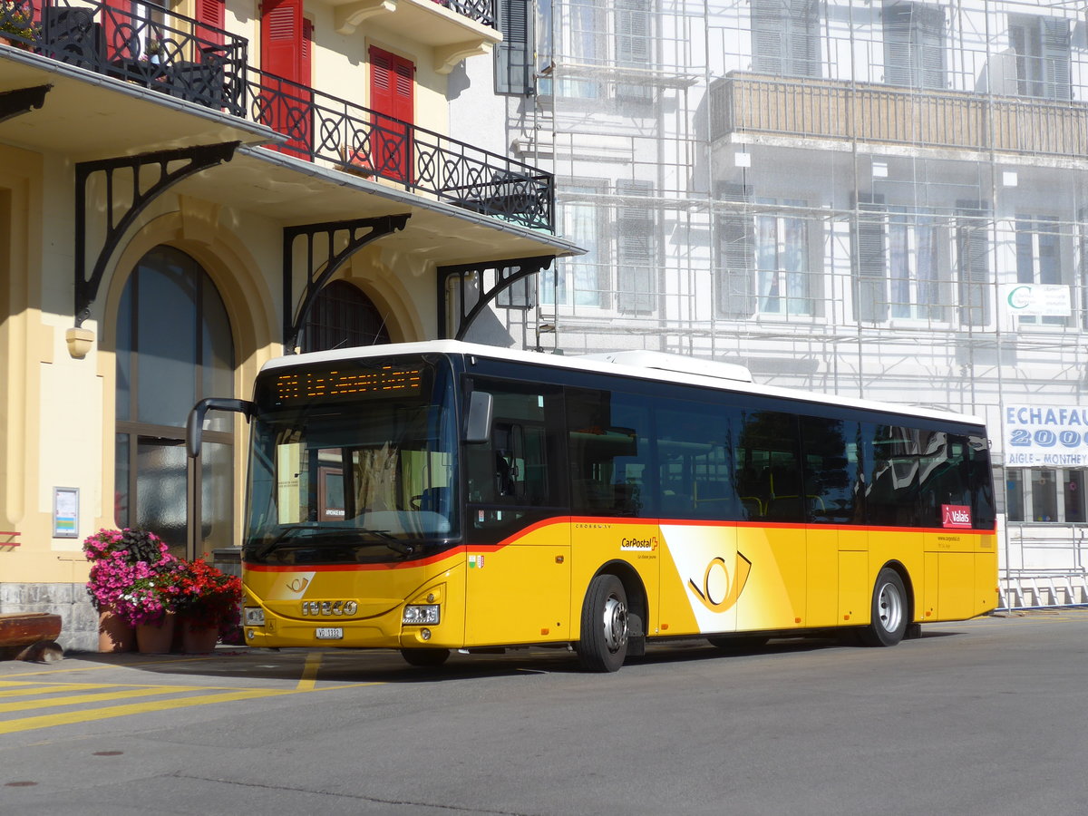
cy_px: 408
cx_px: 544
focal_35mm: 66
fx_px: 2074
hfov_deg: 29.4
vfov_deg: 22.3
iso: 80
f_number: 3.9
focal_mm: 13.4
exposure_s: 1/1300
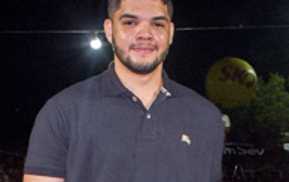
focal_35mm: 173
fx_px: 1365
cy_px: 321
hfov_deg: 12.0
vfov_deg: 7.4
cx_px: 220
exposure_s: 1/60
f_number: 8
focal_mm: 22
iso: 1600
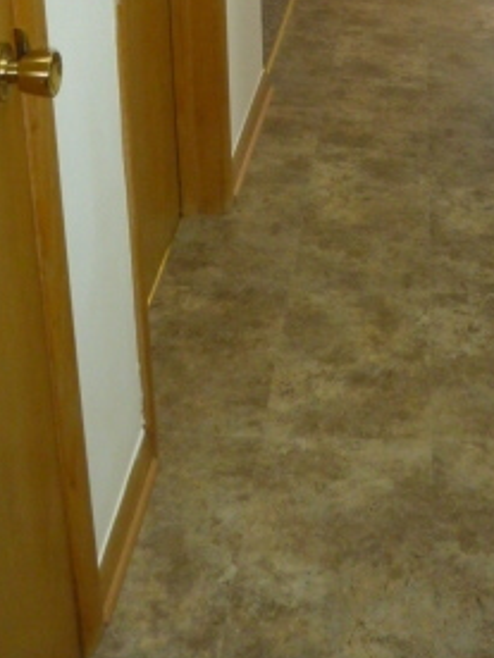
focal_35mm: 58
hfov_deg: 24.8
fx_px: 1104
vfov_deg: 30.1
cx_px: 403
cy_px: -52
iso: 250
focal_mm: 4.1
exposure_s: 1/30
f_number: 3.3
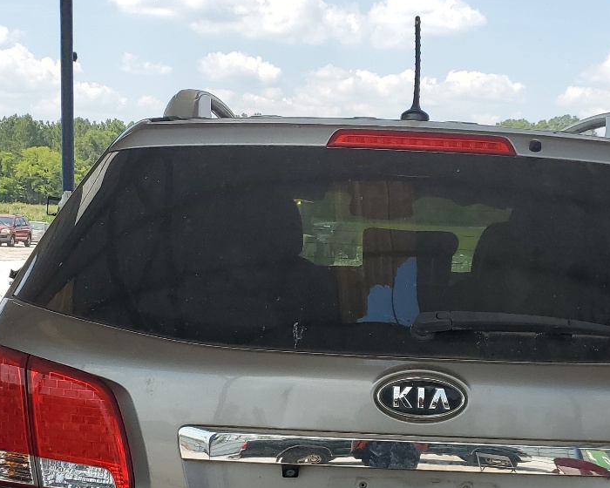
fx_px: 1047
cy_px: 415
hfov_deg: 32.2
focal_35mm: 58
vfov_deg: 25.6
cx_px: 411
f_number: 1.5
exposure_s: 1/2000
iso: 50
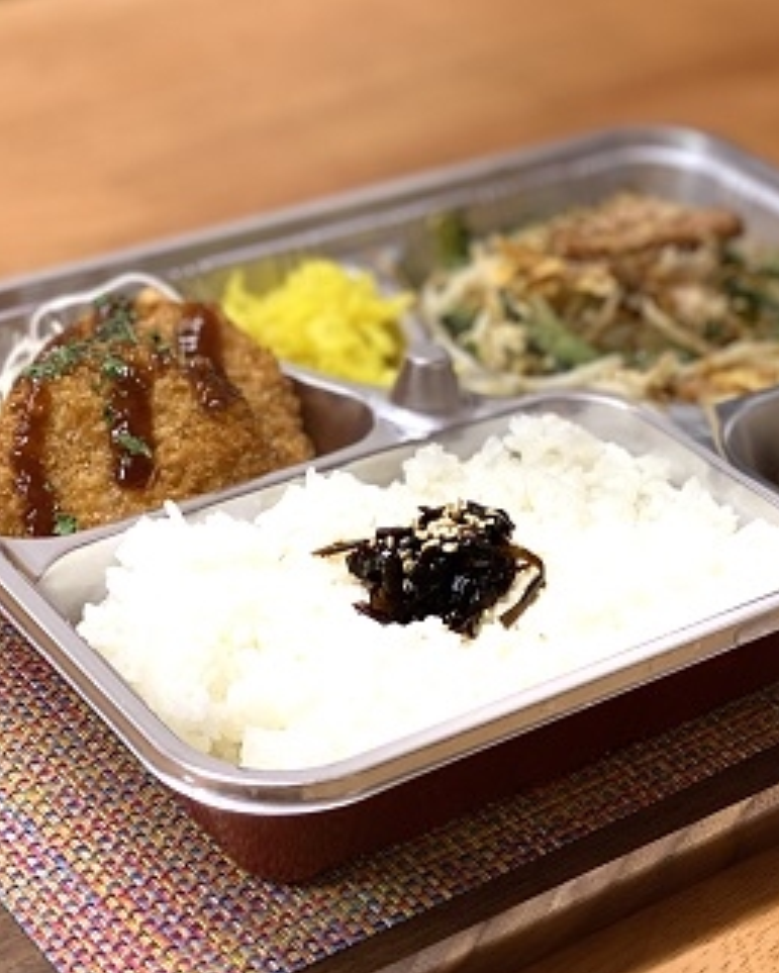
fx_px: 2276
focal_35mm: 79
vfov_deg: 24.1
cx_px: 500
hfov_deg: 19.4
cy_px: 465
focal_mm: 6
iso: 160
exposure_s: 1/113
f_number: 2
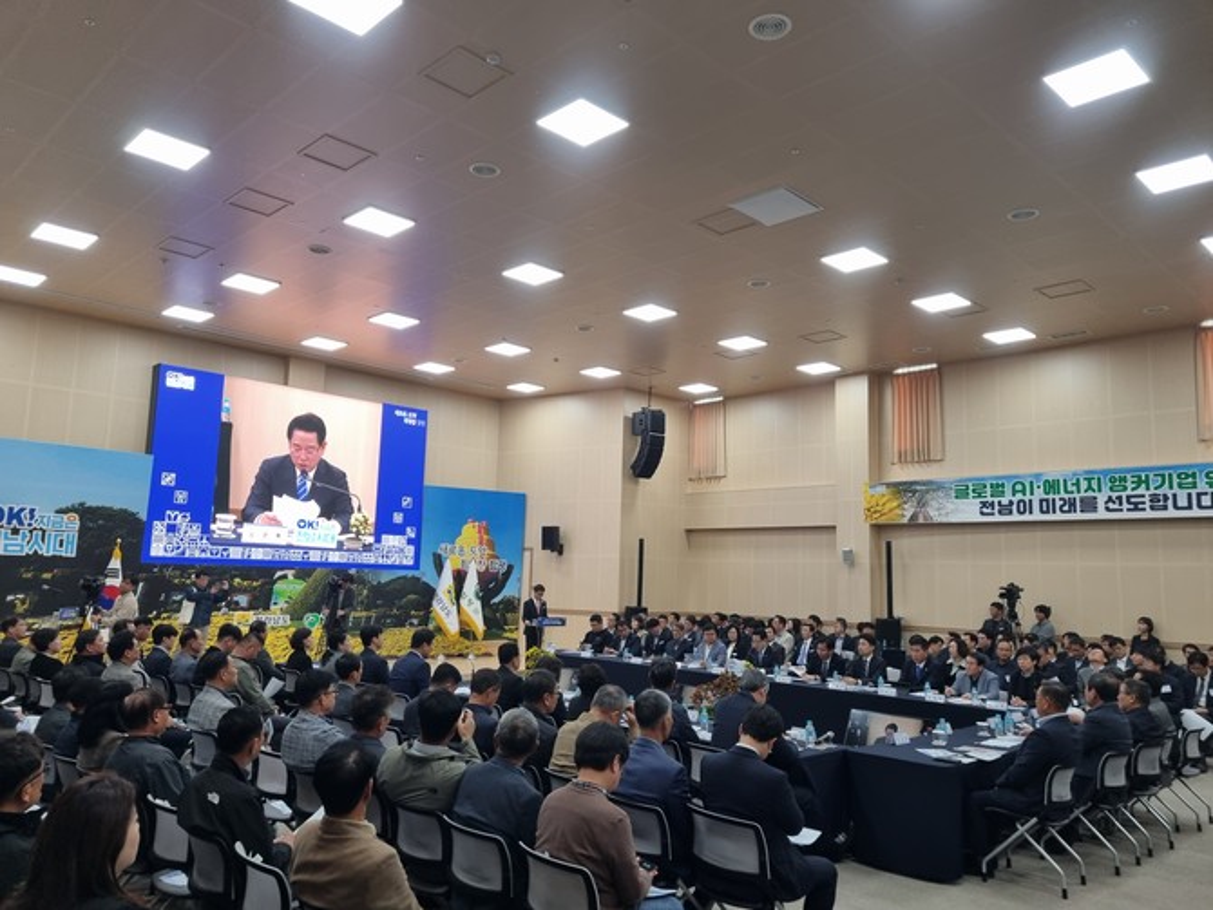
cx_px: 606
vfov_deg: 53.1
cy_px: 455
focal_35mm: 26
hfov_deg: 67.3
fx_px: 911
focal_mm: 5.4
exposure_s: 1/120
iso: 160
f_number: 1.8
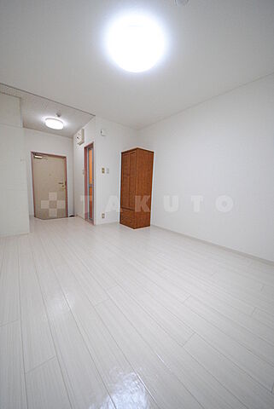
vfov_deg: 112.6
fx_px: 137
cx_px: 137
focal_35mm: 12
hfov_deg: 90.1
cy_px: 204
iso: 1600
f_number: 5
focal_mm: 8
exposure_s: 1/100
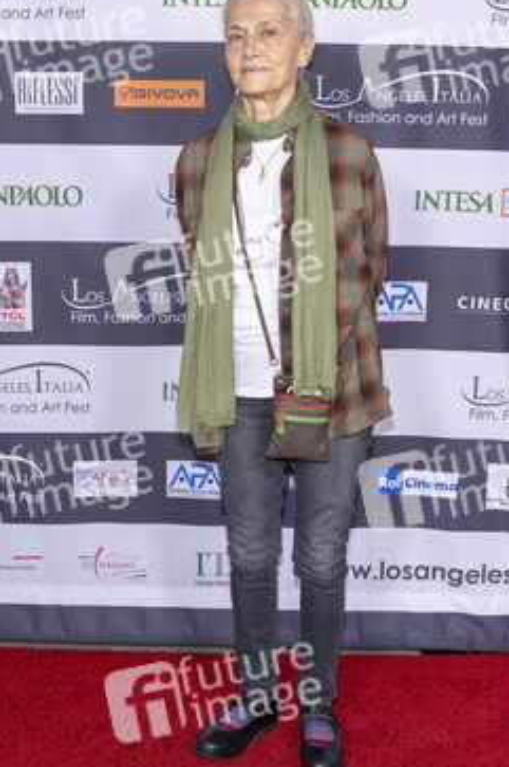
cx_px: 275
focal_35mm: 43
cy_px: 376
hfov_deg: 31.1
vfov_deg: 45.5
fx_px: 915
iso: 800
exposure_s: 1/200
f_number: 5.6
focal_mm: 39
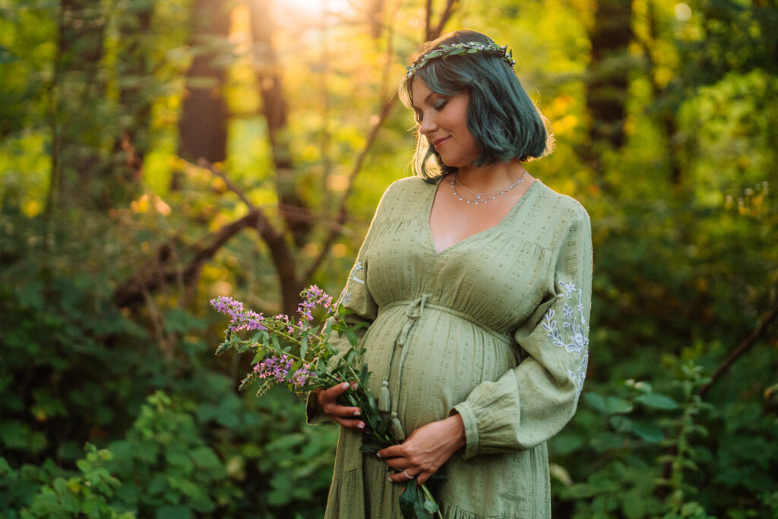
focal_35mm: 75
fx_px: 1621
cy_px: 260
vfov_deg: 18.2
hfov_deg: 27.0
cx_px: 389
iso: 640
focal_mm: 50
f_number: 1.2
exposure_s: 1/500
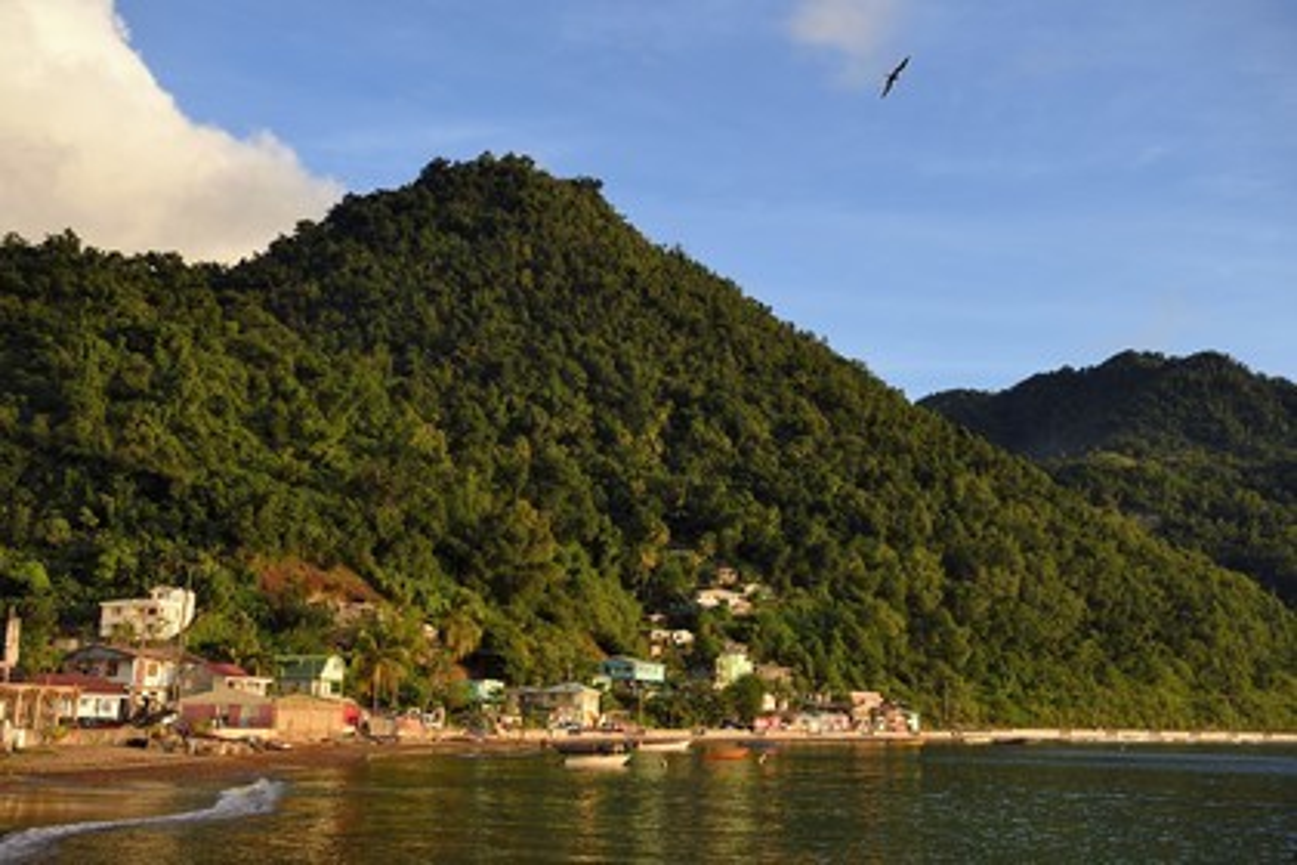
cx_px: 648
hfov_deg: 50.7
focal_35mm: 38
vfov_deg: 35.1
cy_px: 432
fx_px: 1369
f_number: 5.6
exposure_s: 1/250
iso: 200
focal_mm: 38
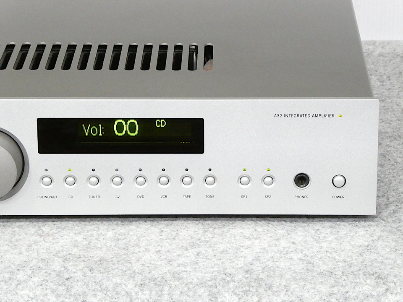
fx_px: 1572
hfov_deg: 14.6
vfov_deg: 11.0
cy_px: 151
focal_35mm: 135
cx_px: 202
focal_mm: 24.2
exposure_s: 1/15
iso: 1600
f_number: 7.1
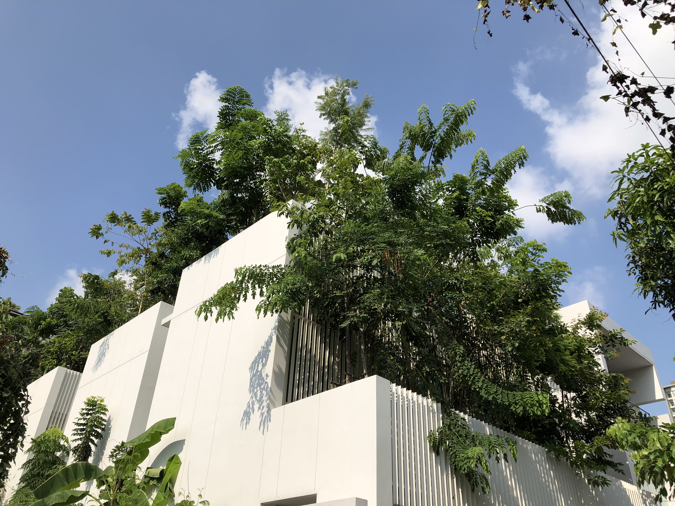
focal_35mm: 28
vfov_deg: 49.7
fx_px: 546
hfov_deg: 63.4
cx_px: 338
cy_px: 253
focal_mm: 4
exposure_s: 1/3003
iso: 20
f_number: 1.8
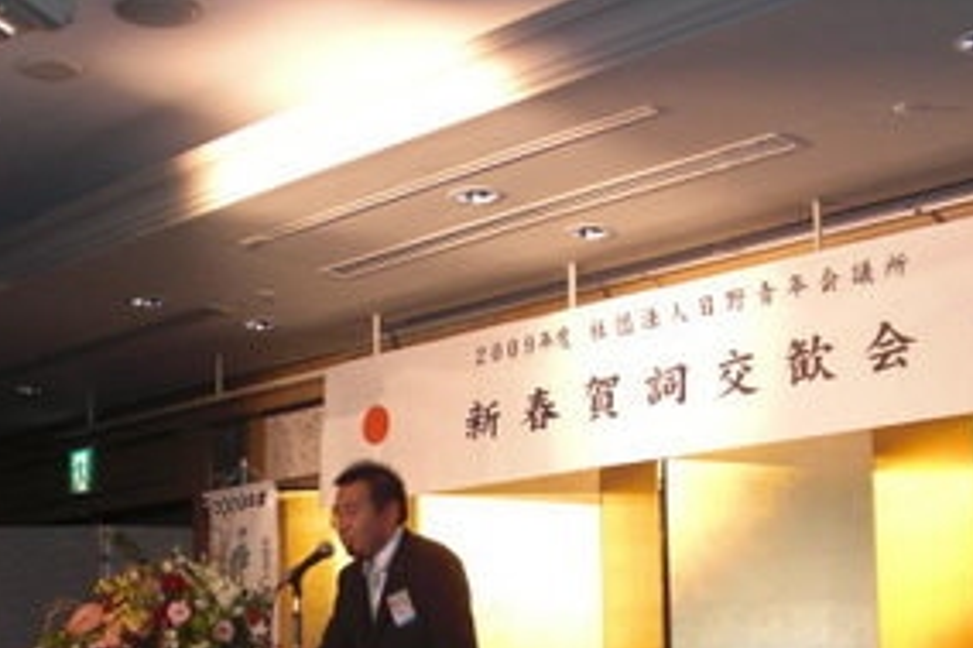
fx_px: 1783
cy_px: 639
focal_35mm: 66
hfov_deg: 30.5
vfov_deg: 20.0
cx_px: 418
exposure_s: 1/60
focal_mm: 6.3
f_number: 2.8
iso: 200
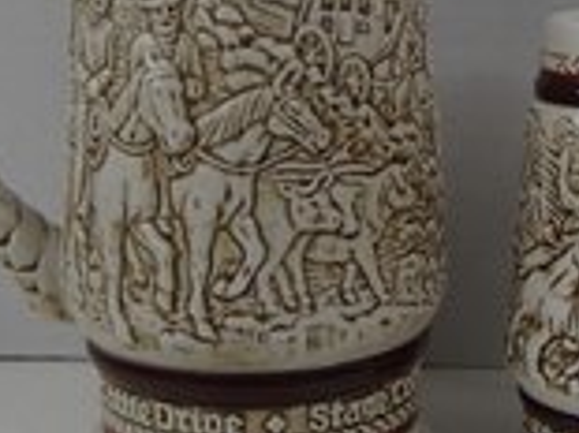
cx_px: 387
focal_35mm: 82
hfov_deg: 23.7
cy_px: 84
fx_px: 1371
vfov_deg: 17.8
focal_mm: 6.64
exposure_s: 1/160
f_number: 4.7
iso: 160
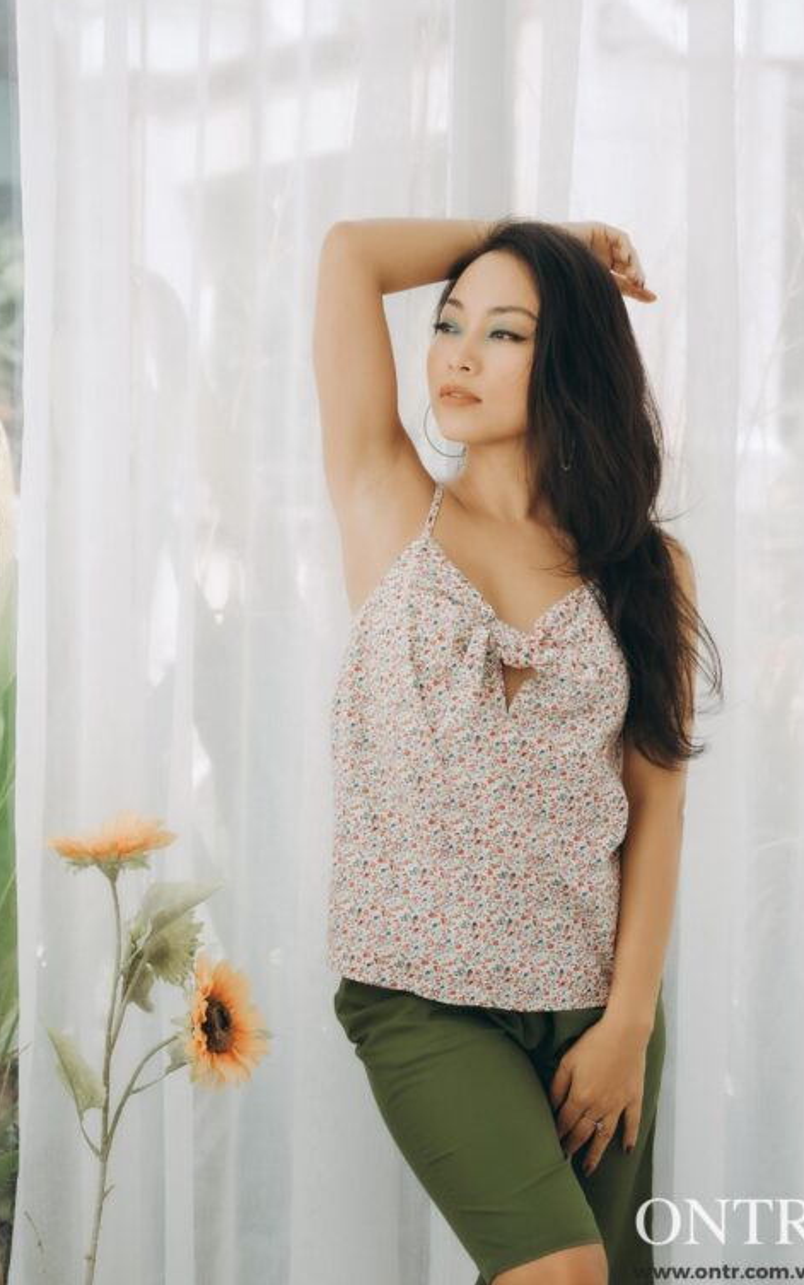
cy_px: 642
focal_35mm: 59
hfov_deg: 22.0
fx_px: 2067
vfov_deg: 34.5
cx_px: 401
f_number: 2.8
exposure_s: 1/200
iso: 100
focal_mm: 38.3
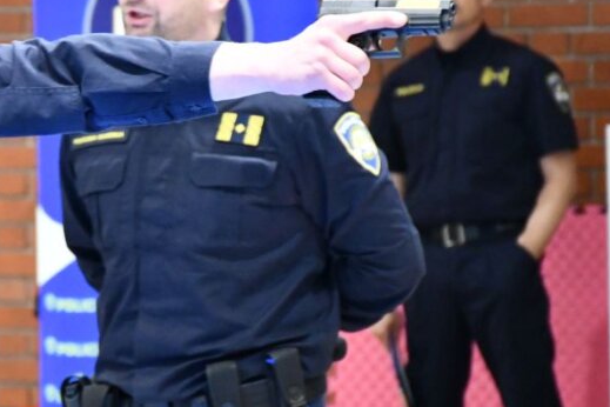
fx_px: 6455
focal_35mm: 381
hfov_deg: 5.4
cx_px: 115
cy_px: 214
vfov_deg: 3.6
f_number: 5.6
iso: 4000
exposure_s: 1/60
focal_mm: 105
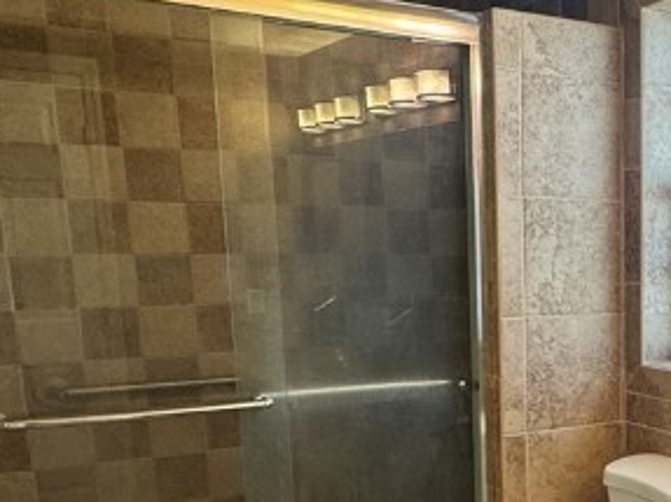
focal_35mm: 50
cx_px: 657
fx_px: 969
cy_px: 430
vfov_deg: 28.2
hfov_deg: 35.0
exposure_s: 1/60
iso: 250
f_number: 2.2
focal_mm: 2.22
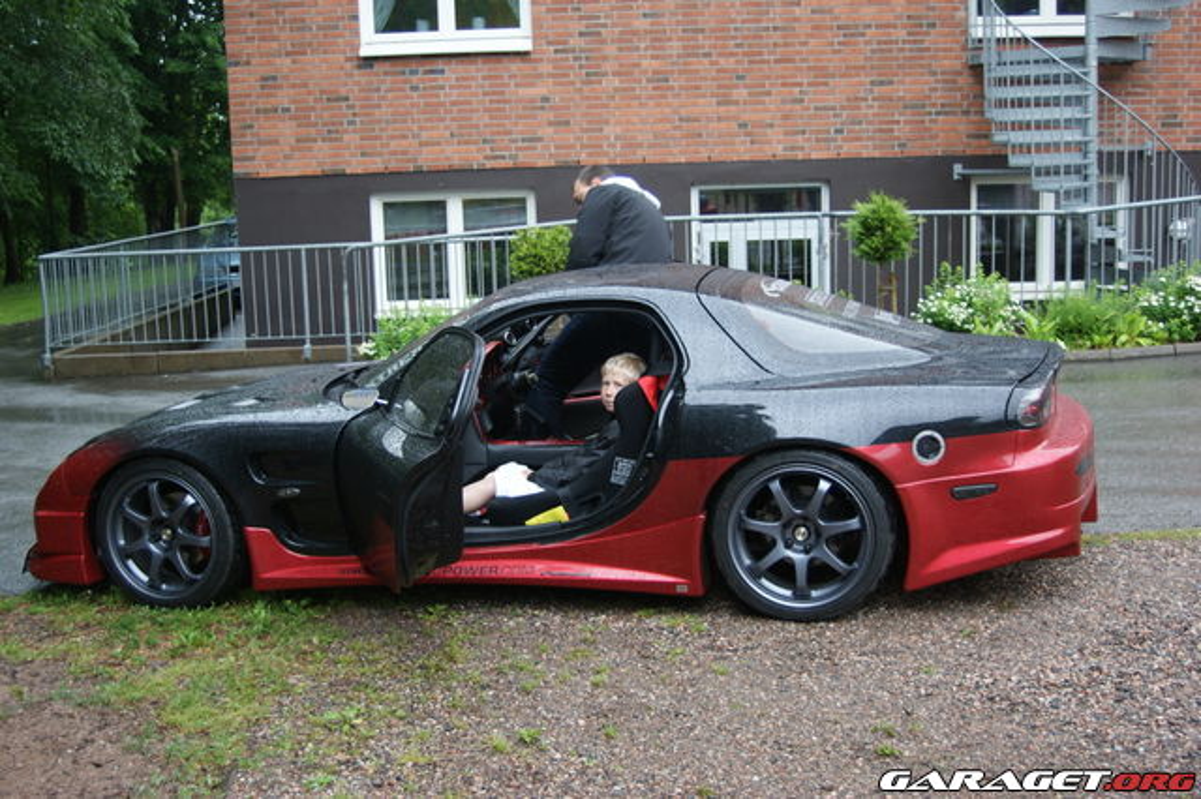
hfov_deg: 46.4
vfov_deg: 31.9
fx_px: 1400
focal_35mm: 42
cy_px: 400
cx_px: 600
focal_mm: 28
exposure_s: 1/50
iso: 100
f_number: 4
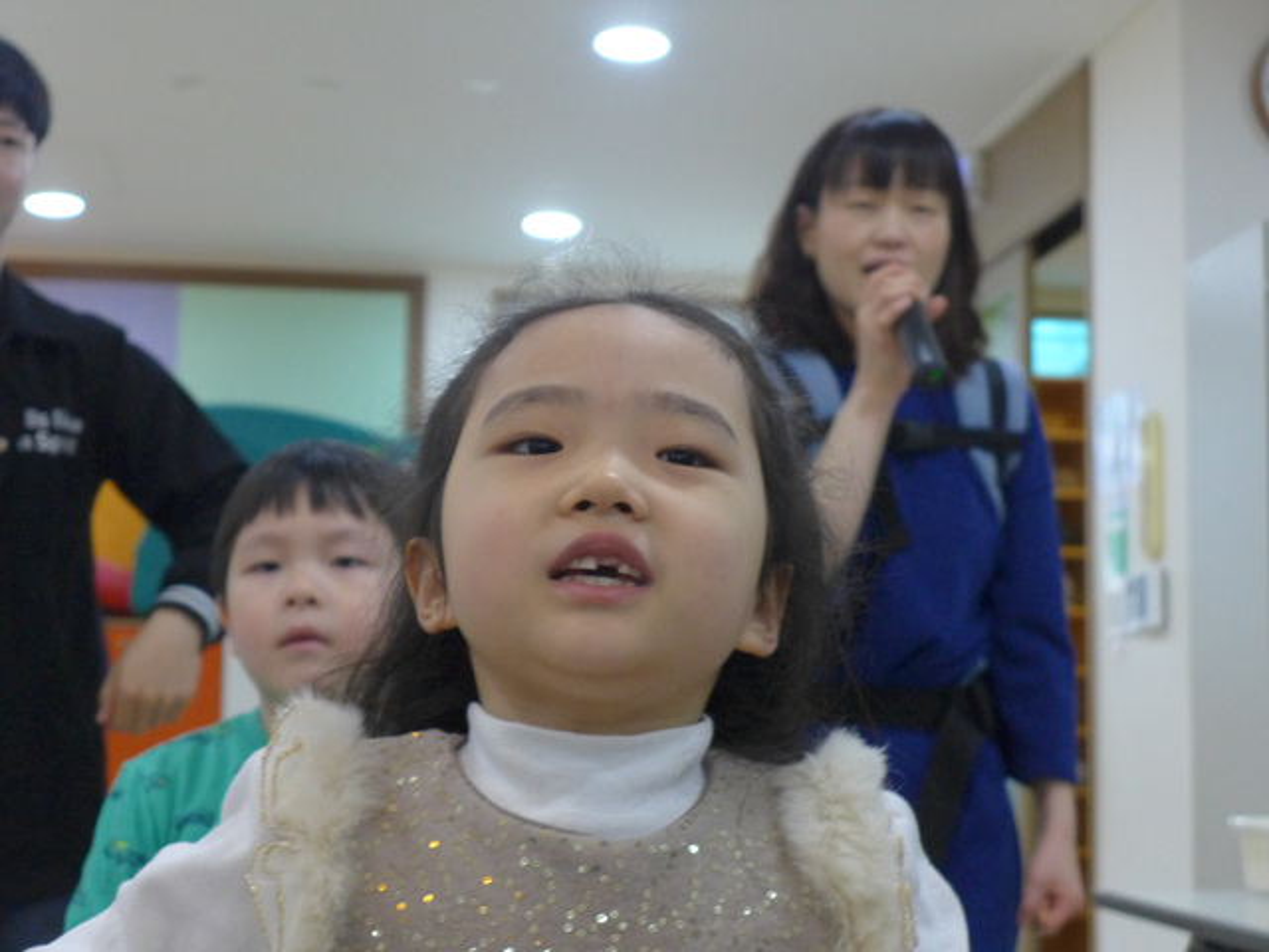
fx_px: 2200
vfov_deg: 24.4
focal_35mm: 60
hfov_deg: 32.2
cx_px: 634
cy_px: 476
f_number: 2
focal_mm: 11.8
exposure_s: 1/400
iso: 640
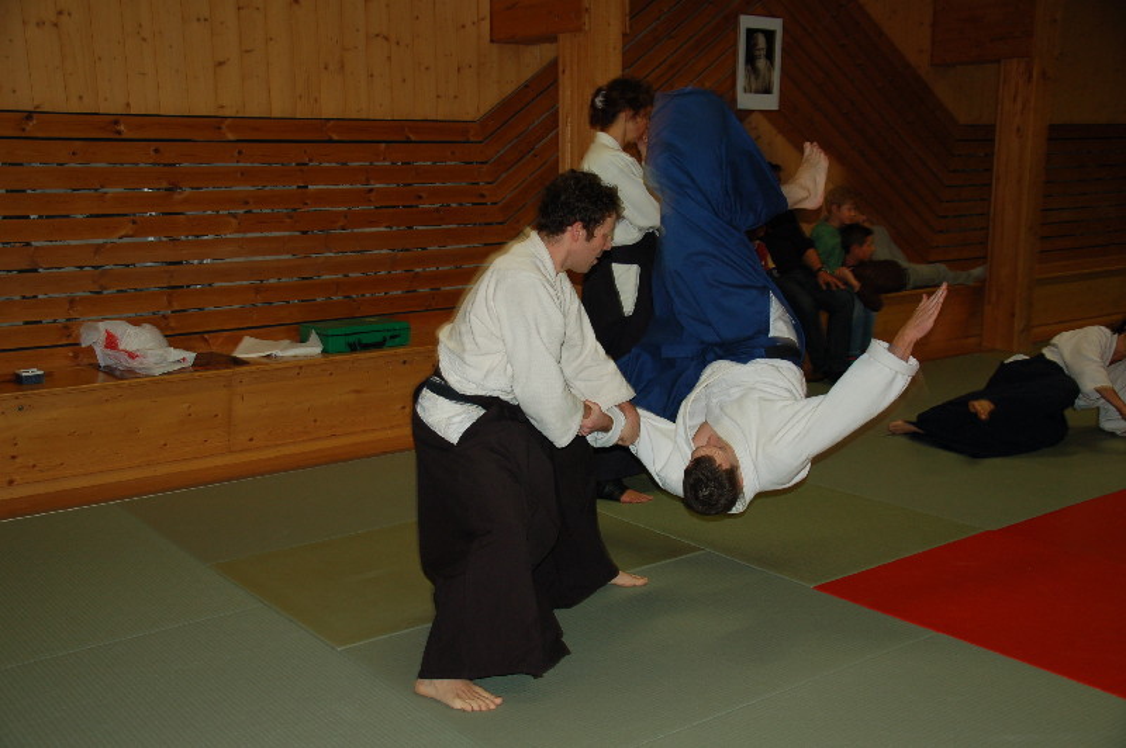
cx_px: 563
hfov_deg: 51.3
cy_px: 374
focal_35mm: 38
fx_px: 1172
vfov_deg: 35.4
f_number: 4
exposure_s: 1/60
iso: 400
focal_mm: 25
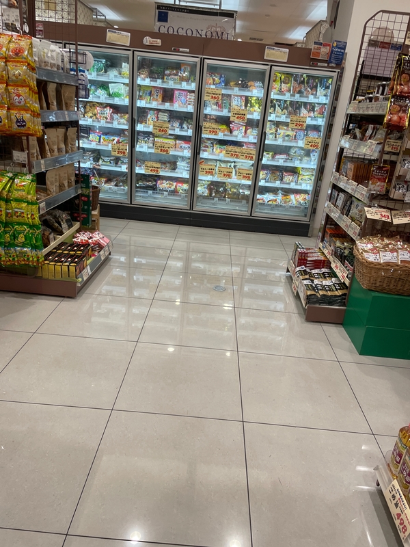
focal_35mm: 26
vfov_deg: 67.3
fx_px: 411
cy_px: 274
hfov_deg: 53.1
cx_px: 205
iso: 80
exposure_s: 1/120
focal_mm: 4.2
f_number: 1.6
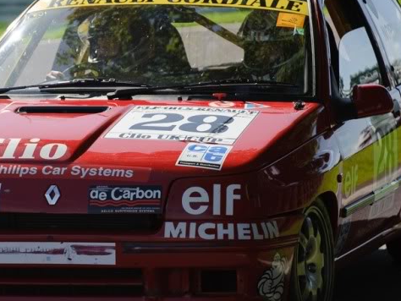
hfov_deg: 8.7
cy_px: 202
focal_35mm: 227
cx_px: 155
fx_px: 2631
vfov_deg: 6.5
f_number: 5.6
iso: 400
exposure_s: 1/1250
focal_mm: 140
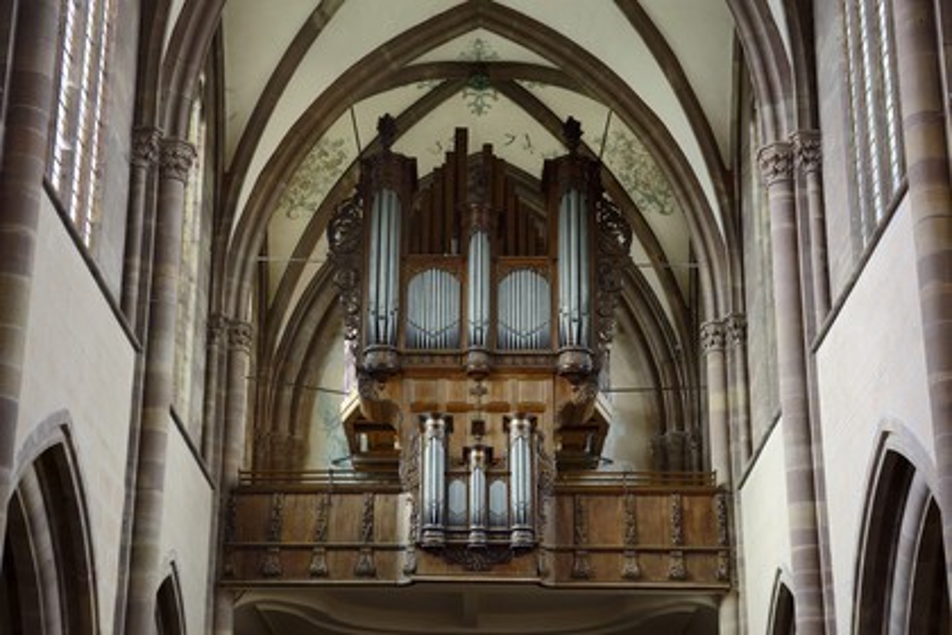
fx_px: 1639
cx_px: 476
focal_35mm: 62
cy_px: 318
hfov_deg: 32.4
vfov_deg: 21.9
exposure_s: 1/80
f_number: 4
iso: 800
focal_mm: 62
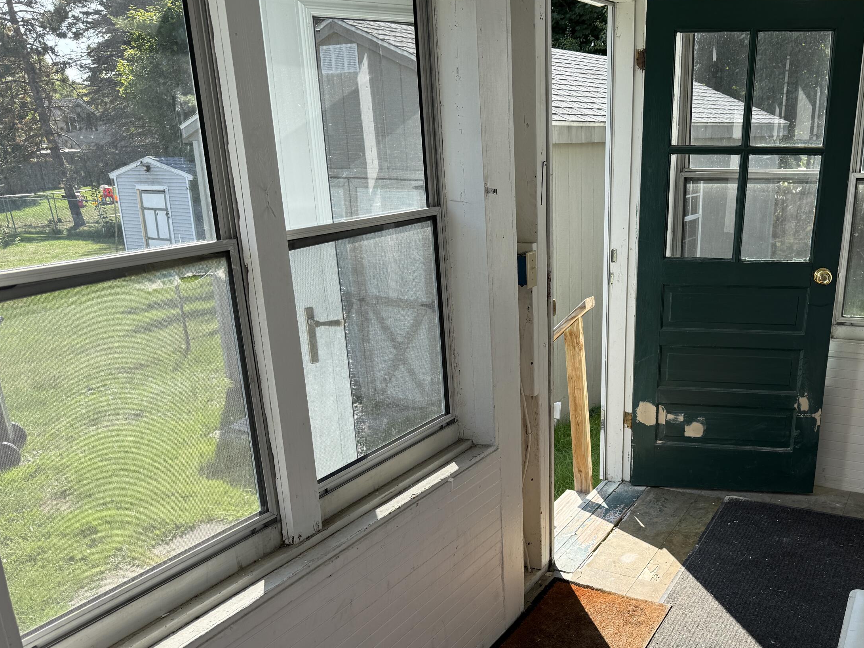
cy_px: 415
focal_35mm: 33
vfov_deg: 42.5
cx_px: 563
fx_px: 824
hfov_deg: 54.4
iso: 80
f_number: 1.78
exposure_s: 1/1211
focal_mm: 6.76
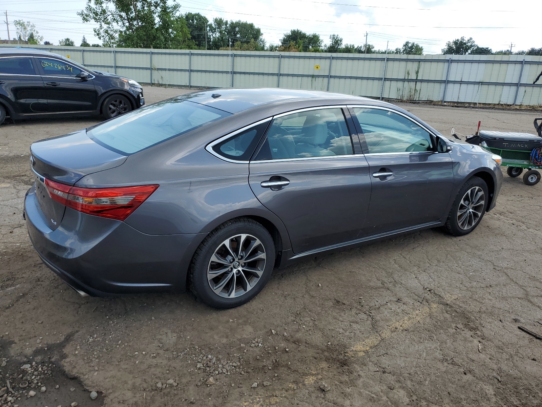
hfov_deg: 67.3
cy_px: 204
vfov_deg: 53.1
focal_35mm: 26
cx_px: 271
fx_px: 407
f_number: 1.5
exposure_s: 1/1667
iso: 50
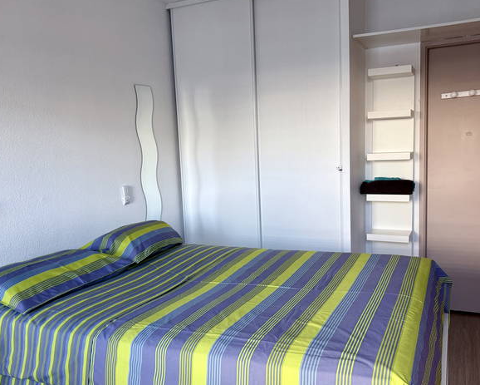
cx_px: 224
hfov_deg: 55.6
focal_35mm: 32
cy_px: 208
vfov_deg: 45.8
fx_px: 455
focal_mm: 6.76
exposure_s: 1/74
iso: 200
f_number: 1.78
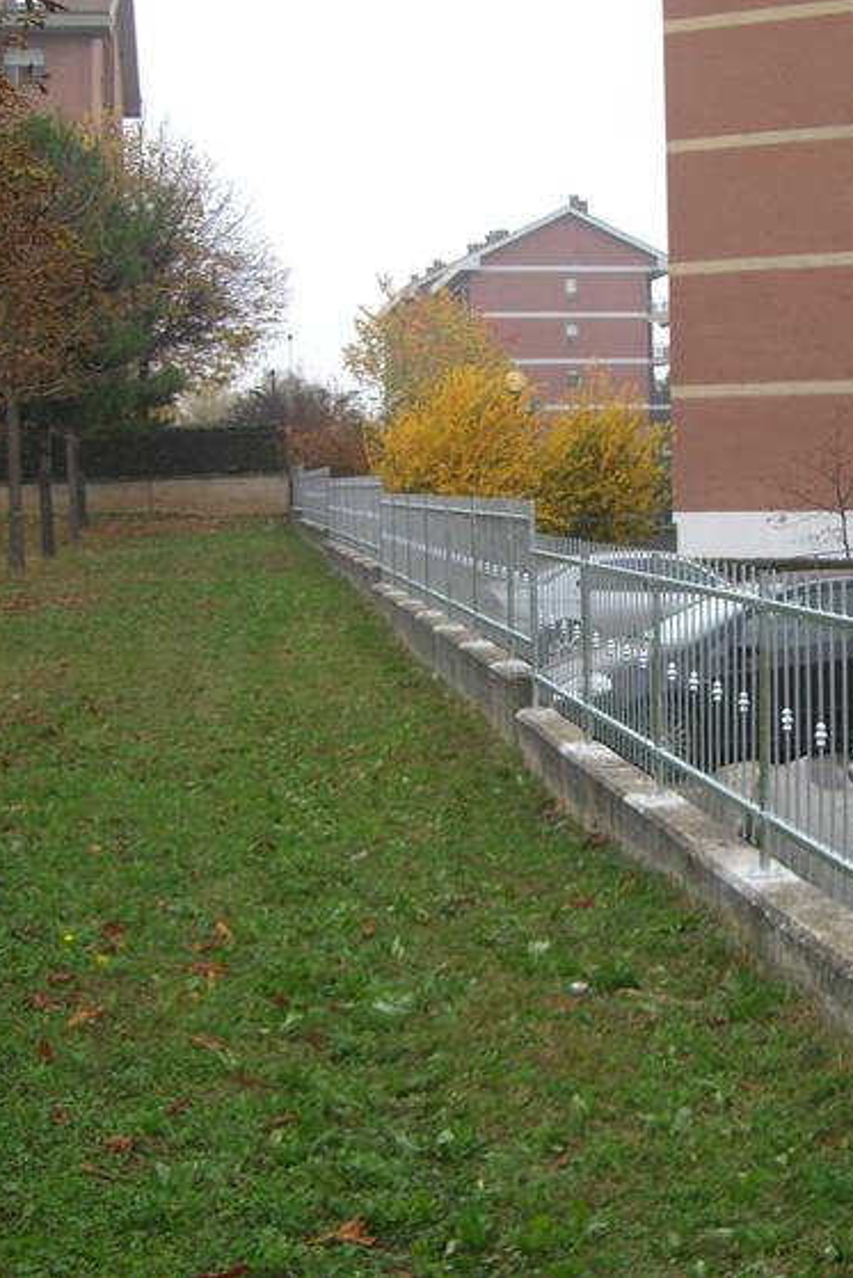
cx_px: 647
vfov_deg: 37.5
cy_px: 637
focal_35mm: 53
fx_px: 1882
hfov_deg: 25.2
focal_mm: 6.2
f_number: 2.7
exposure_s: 1/160
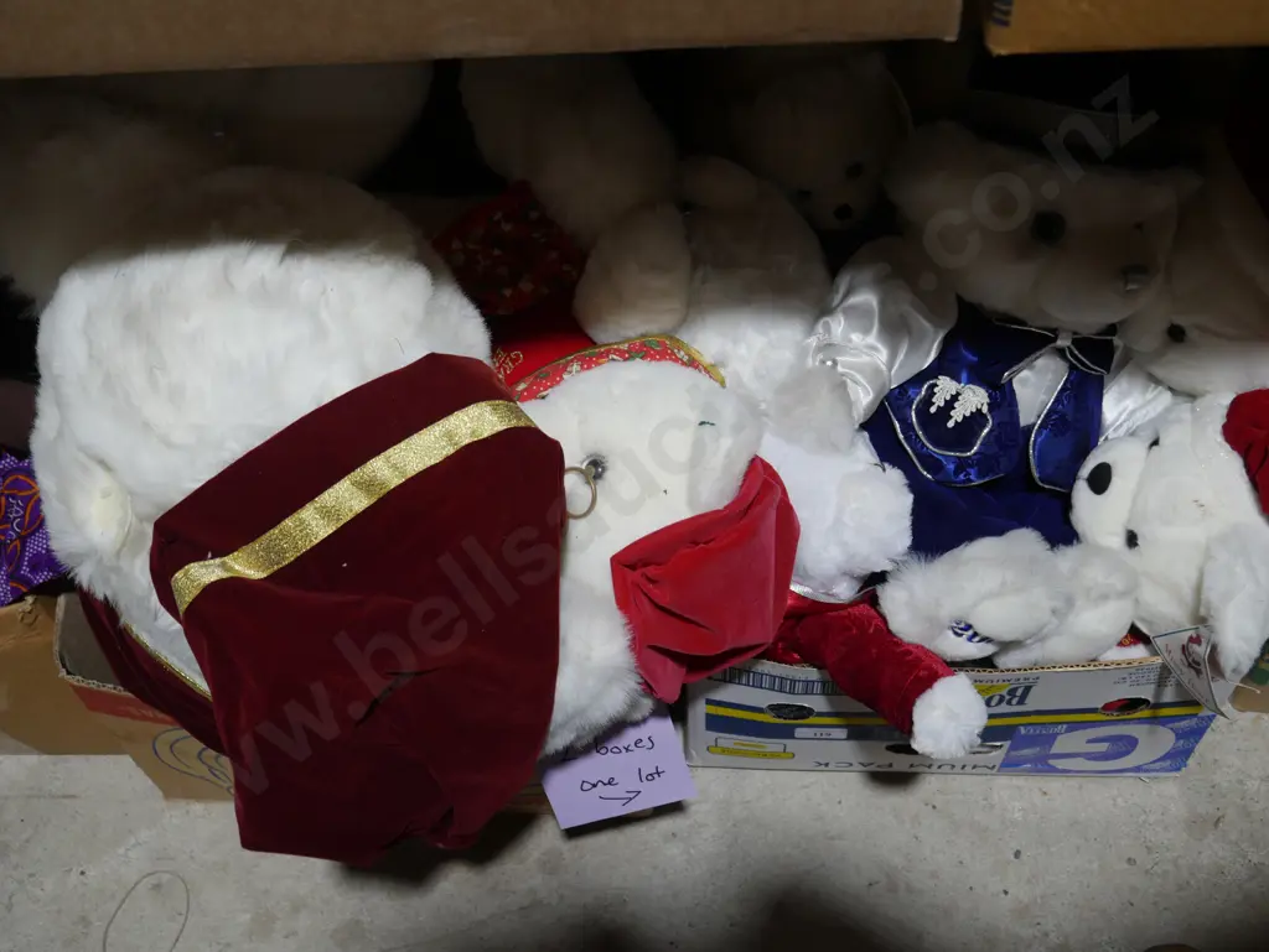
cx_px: 634
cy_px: 476
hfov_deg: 44.8
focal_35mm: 42
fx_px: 1540
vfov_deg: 34.4
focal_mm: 21
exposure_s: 1/60
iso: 200
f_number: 4.6
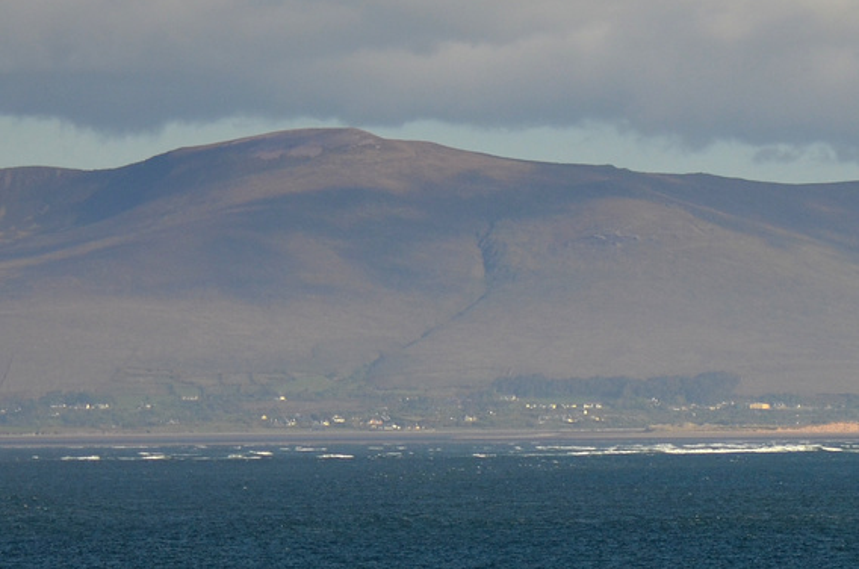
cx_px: 895
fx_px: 7047
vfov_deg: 4.6
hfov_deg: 6.9
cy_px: 666
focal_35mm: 296
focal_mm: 70
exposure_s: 1/500
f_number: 5.6
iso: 360
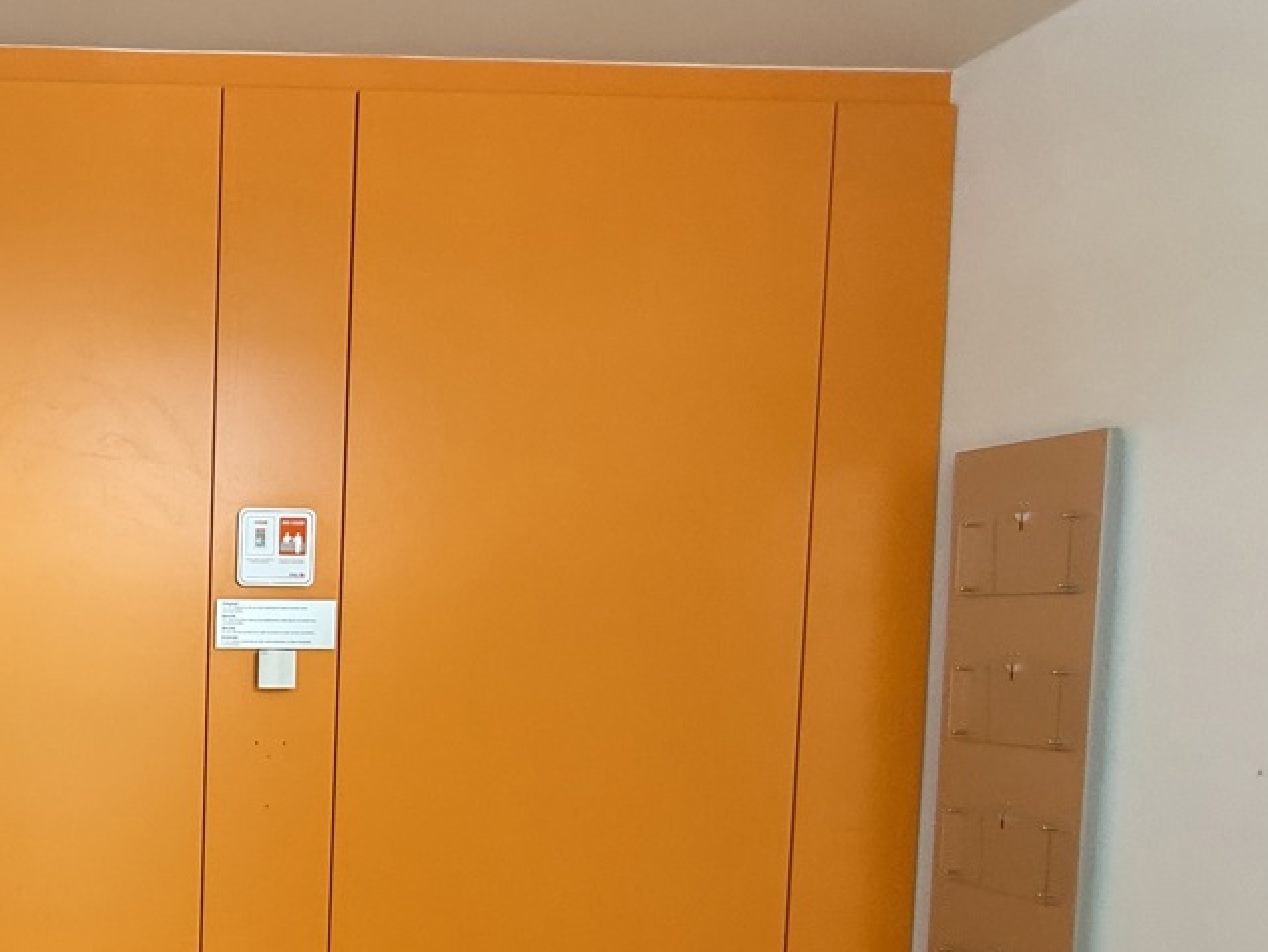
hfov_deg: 48.2
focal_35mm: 30
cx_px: -29
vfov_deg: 45.3
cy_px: 703
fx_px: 1099
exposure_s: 1/99
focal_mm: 2.22
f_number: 2.2
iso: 100
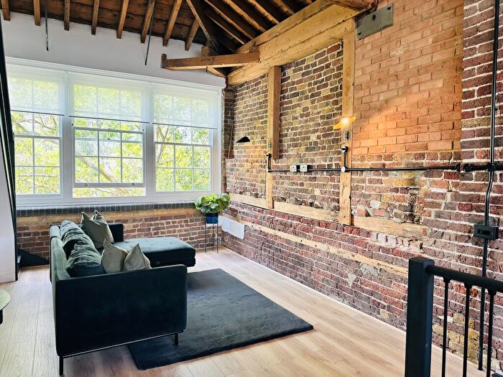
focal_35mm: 24
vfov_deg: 56.8
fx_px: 349
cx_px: 252
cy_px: 188
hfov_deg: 71.6
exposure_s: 1/121
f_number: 1.78
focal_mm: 6.86
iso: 160
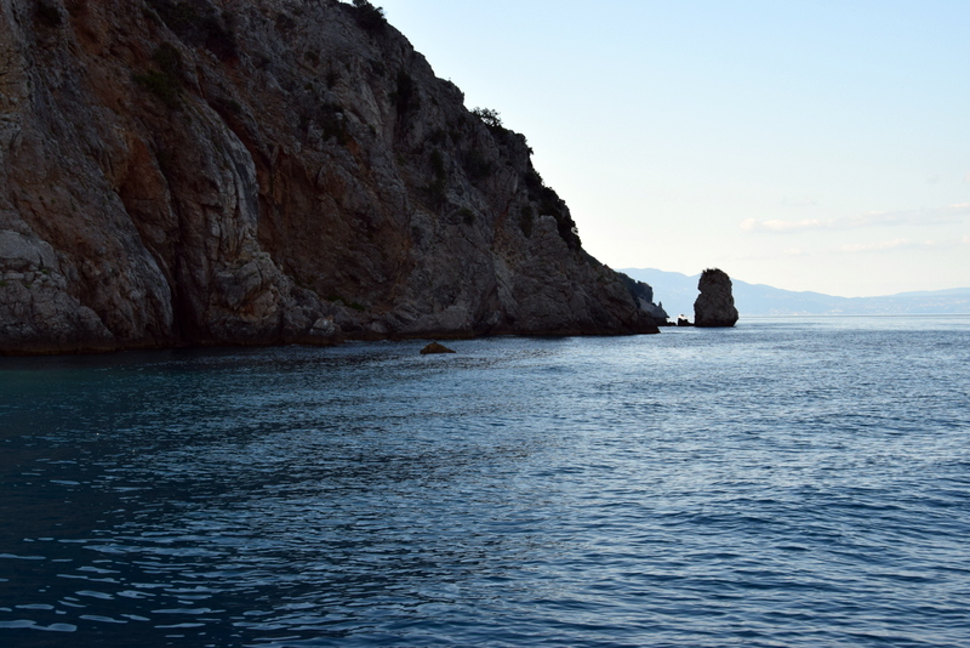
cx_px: 485
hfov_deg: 37.8
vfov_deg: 25.8
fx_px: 1415
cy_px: 324
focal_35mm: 52
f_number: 10
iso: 400
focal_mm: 35
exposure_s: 1/250
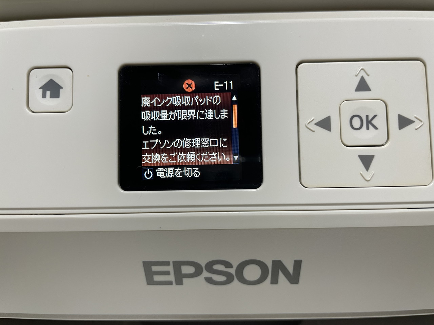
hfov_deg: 67.3
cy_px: 162
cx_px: 217
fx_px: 326
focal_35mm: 26
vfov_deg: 53.1
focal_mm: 4.2
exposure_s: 1/60
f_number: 1.6
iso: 100
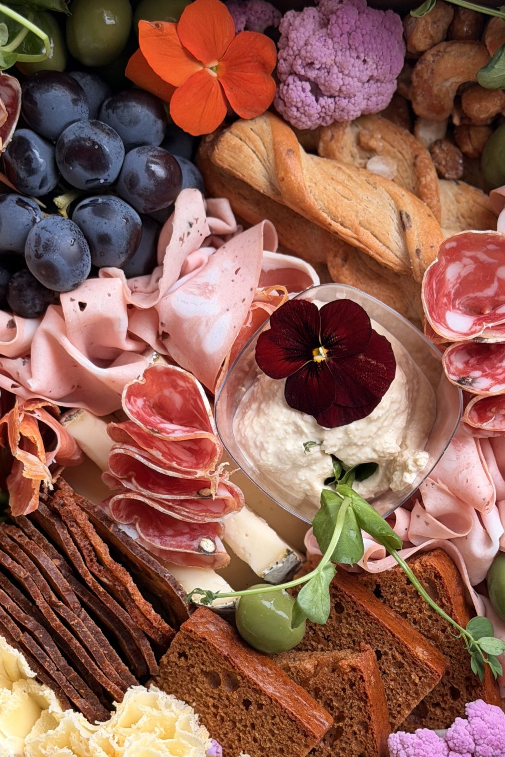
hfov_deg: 17.7
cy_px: 530
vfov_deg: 26.1
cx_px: 271
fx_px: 1620
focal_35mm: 77
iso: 100
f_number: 1.78
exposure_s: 1/68
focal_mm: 6.76
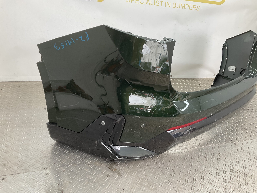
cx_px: 128
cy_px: 96
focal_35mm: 29
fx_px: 215
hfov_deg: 61.7
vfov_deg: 48.2
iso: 25
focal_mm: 3
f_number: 1.8
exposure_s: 1/100
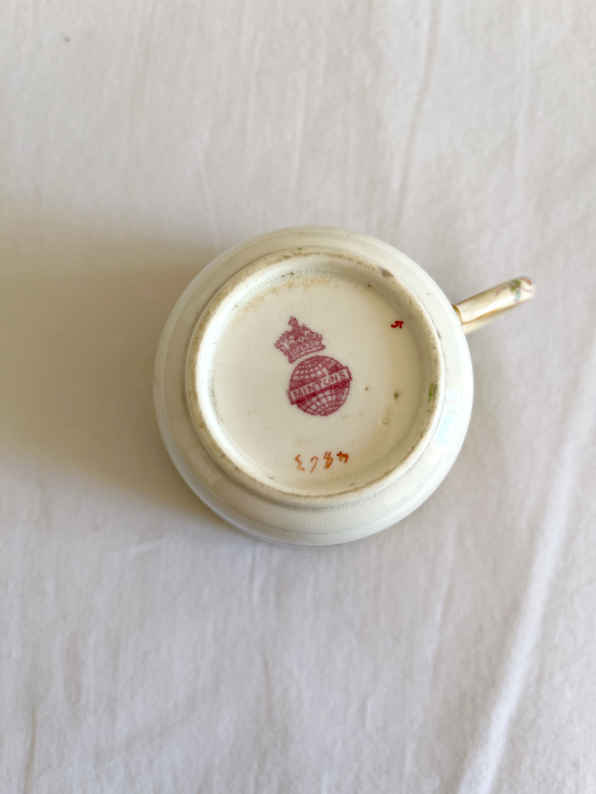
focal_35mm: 26
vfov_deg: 67.3
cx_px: 298
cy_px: 397
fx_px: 597
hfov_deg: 53.1
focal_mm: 5.1
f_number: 1.6
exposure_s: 1/151
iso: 32
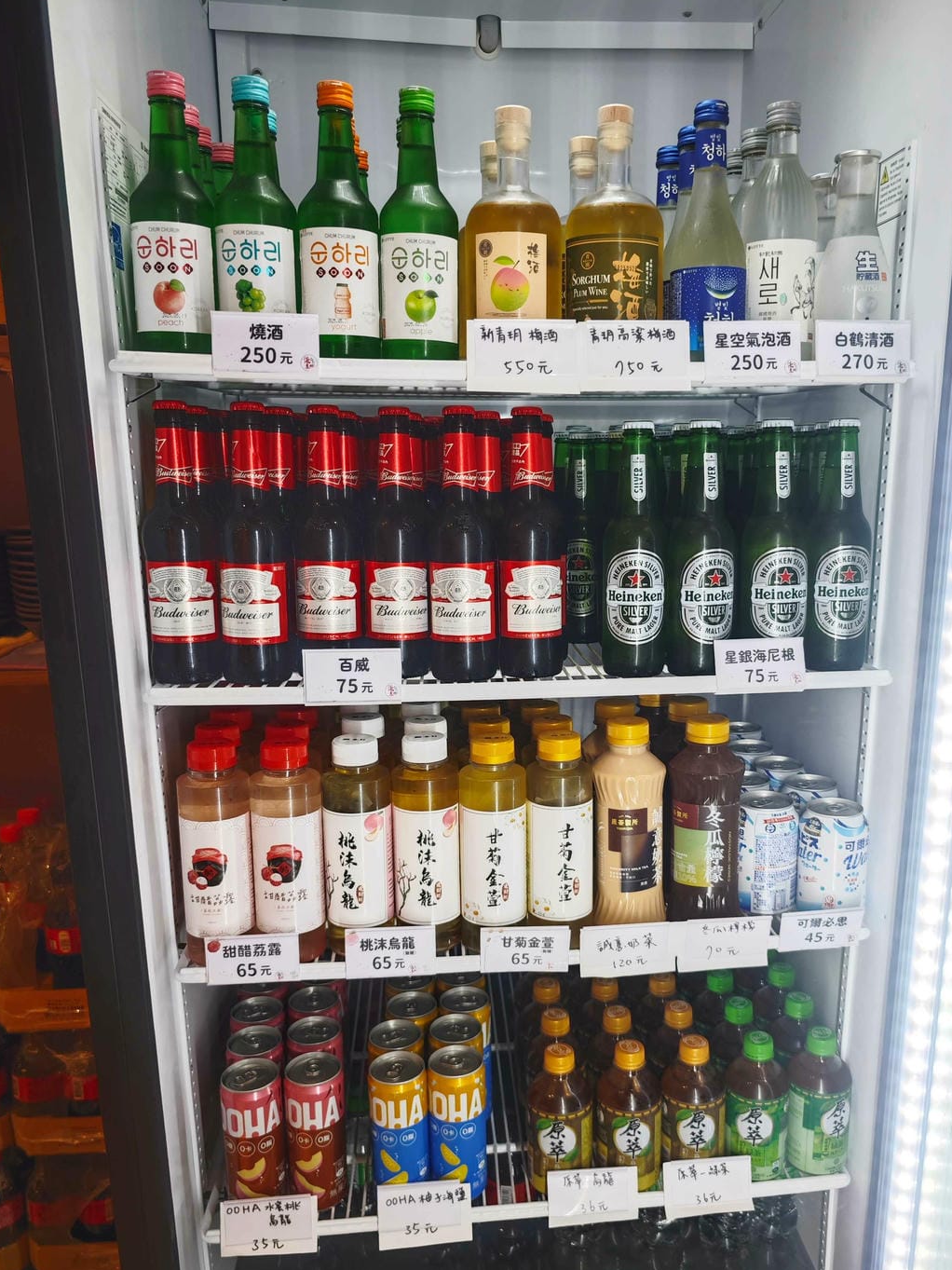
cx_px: 551
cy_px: 693
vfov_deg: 65.2
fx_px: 990
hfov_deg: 51.1
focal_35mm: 27
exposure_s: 1/60.1
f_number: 1.63
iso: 640
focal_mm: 8.72
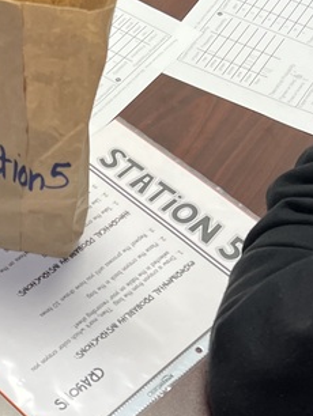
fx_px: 1047
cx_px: 5
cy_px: 250
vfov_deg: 22.5
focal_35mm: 87
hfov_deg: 16.7
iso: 125
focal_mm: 5.7
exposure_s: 1/120
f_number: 1.5
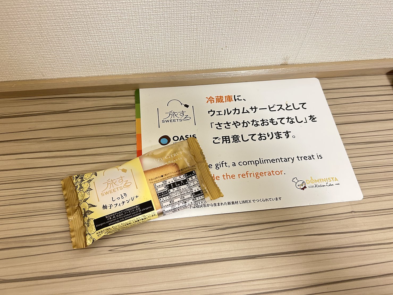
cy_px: 144
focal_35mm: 27
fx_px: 307
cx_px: 196
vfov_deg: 51.3
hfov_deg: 65.3
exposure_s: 1/50
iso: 200
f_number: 1.5
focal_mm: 5.7
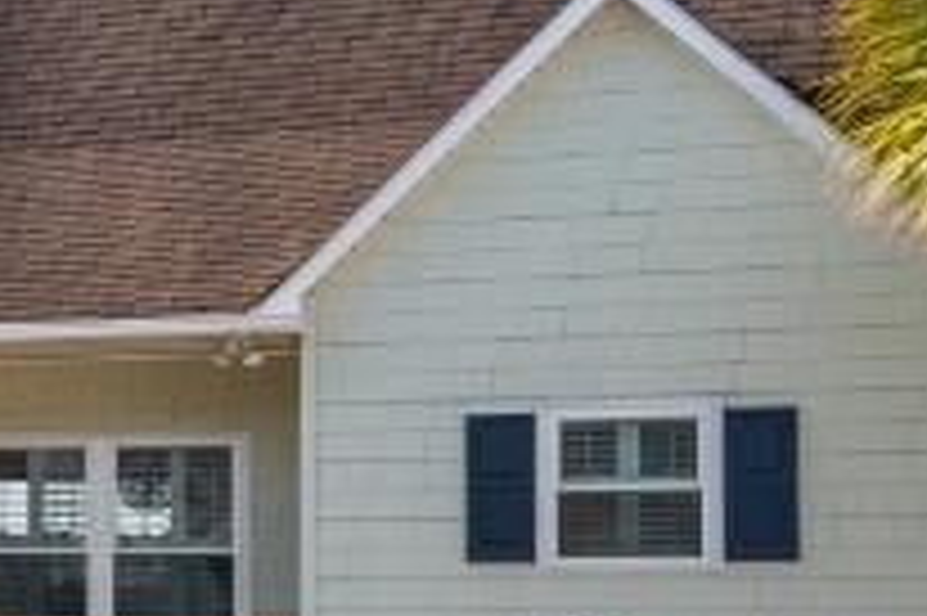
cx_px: -1152
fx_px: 3036
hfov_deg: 13.6
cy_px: 558
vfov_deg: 11.5
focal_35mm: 118
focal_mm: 10
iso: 100
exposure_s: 1/250
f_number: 8
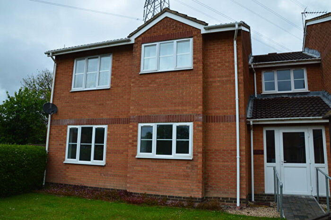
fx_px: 248
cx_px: 166
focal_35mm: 27
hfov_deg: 67.4
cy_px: 110
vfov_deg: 47.9
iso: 400
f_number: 10
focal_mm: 18
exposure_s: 1/200
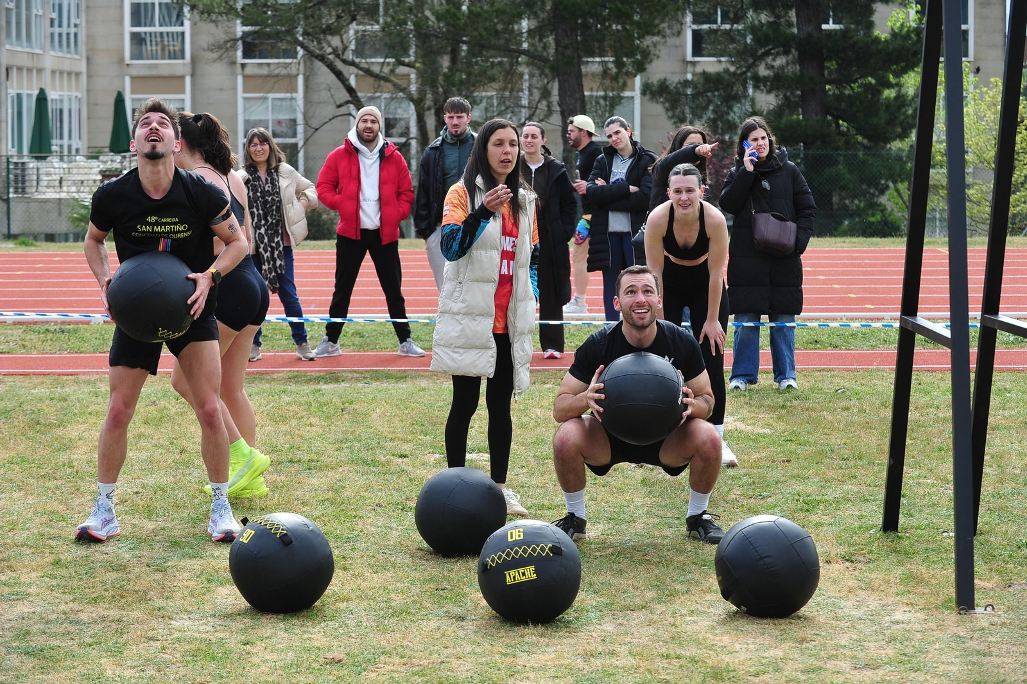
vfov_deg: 15.2
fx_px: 2566
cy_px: 342
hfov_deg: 22.6
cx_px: 514
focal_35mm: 90
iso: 320
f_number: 7.1
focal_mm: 90
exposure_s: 1/400
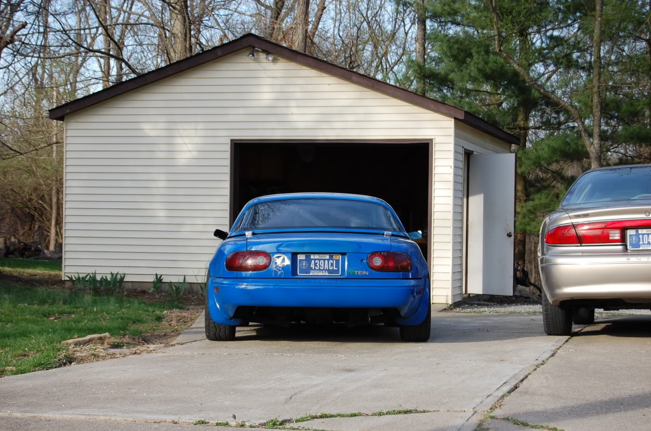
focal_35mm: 82
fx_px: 1489
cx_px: 326
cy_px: 216
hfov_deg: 24.7
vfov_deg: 16.5
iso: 200
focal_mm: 55
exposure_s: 1/200
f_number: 7.1
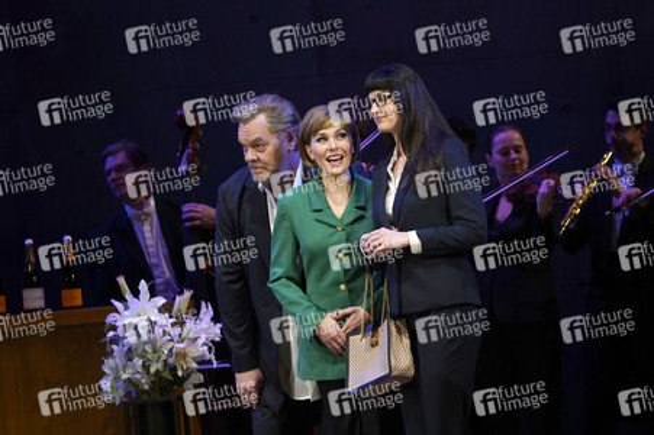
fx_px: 6190
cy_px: 218
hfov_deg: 6.0
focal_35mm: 341
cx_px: 327
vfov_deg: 4.0
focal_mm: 341
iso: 3200
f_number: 6.3
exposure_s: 1/200
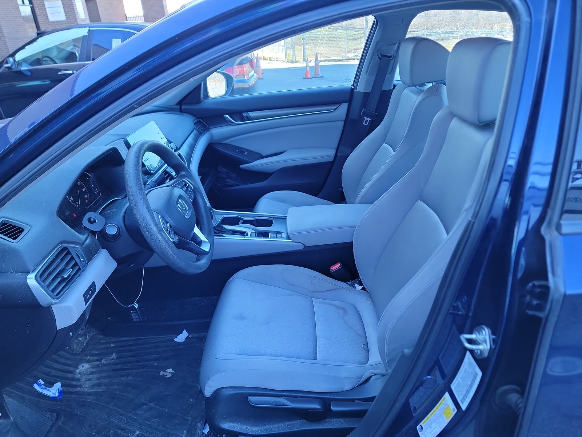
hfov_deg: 71.6
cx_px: 291
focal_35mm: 24
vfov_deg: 56.8
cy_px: 218
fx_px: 404
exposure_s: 1/59
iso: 156
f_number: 1.8
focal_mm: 6.7
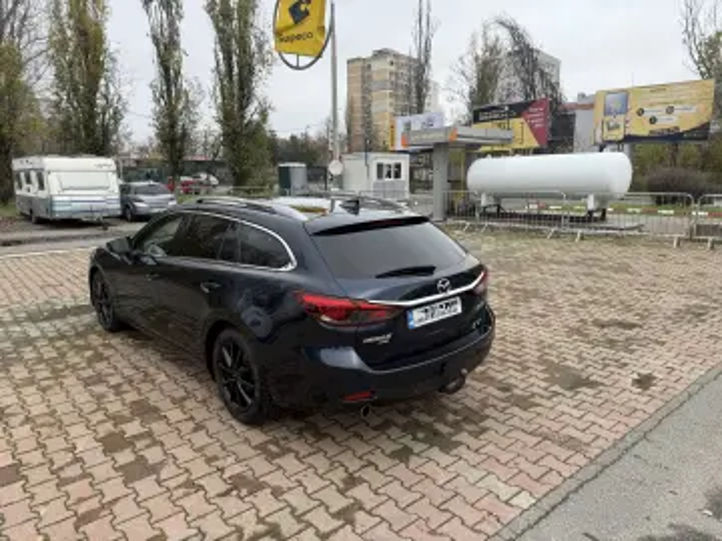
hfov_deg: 71.6
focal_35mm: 24
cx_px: 361
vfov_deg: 56.8
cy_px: 270
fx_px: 501
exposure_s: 1/1653
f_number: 1.78
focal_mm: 6.76
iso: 80
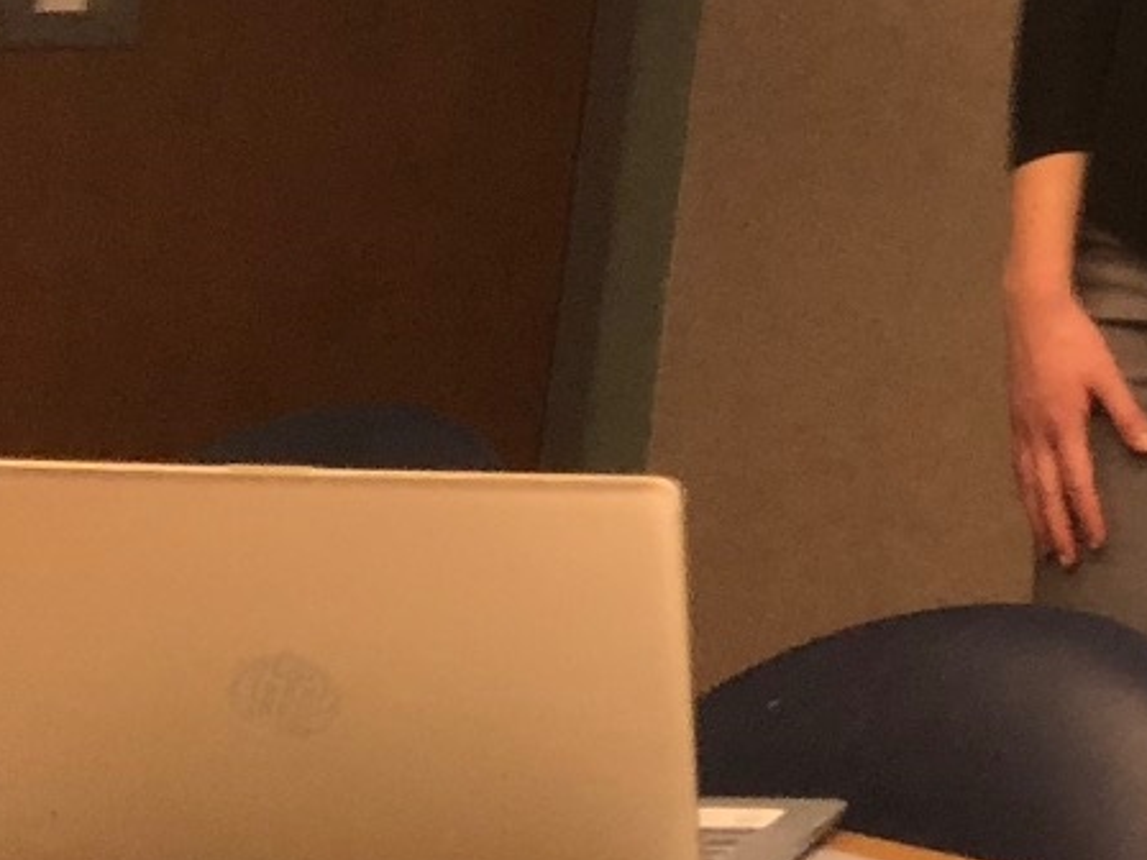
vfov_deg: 10.8
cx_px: 2563
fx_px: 4175
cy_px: -793
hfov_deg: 12.8
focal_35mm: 126
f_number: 1.8
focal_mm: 4
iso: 25
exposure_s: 1/40
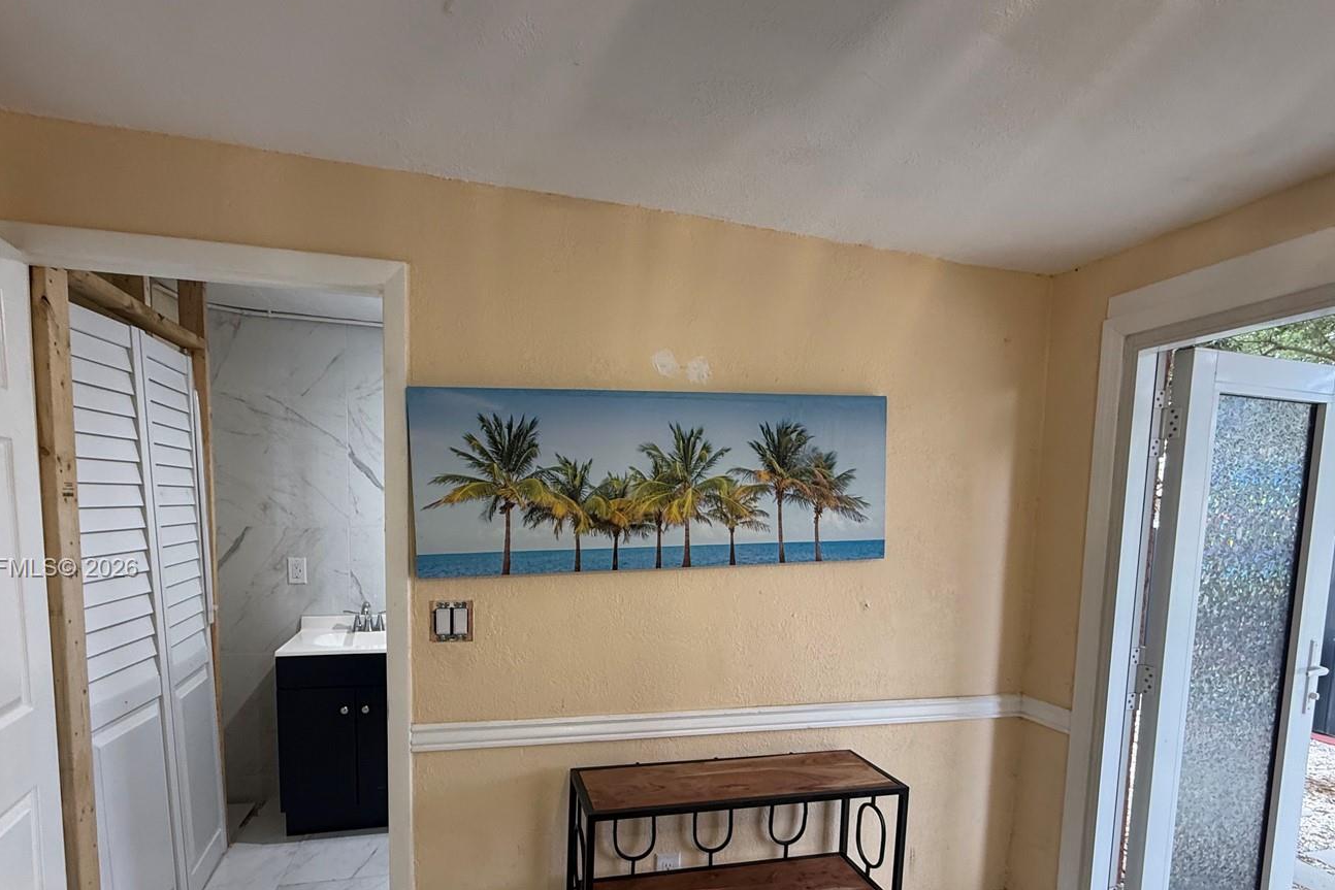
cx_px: 642
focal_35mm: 18
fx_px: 668
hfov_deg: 90.0
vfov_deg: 66.1
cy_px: 569
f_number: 2.2
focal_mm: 2.22
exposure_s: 1/60
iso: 200
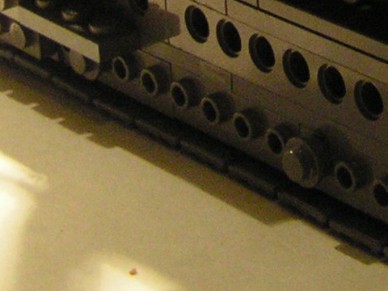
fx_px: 2018
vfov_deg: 7.8
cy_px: -320
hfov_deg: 10.7
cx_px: 512
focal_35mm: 180
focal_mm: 6.3
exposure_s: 1/25
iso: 200
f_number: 2.8
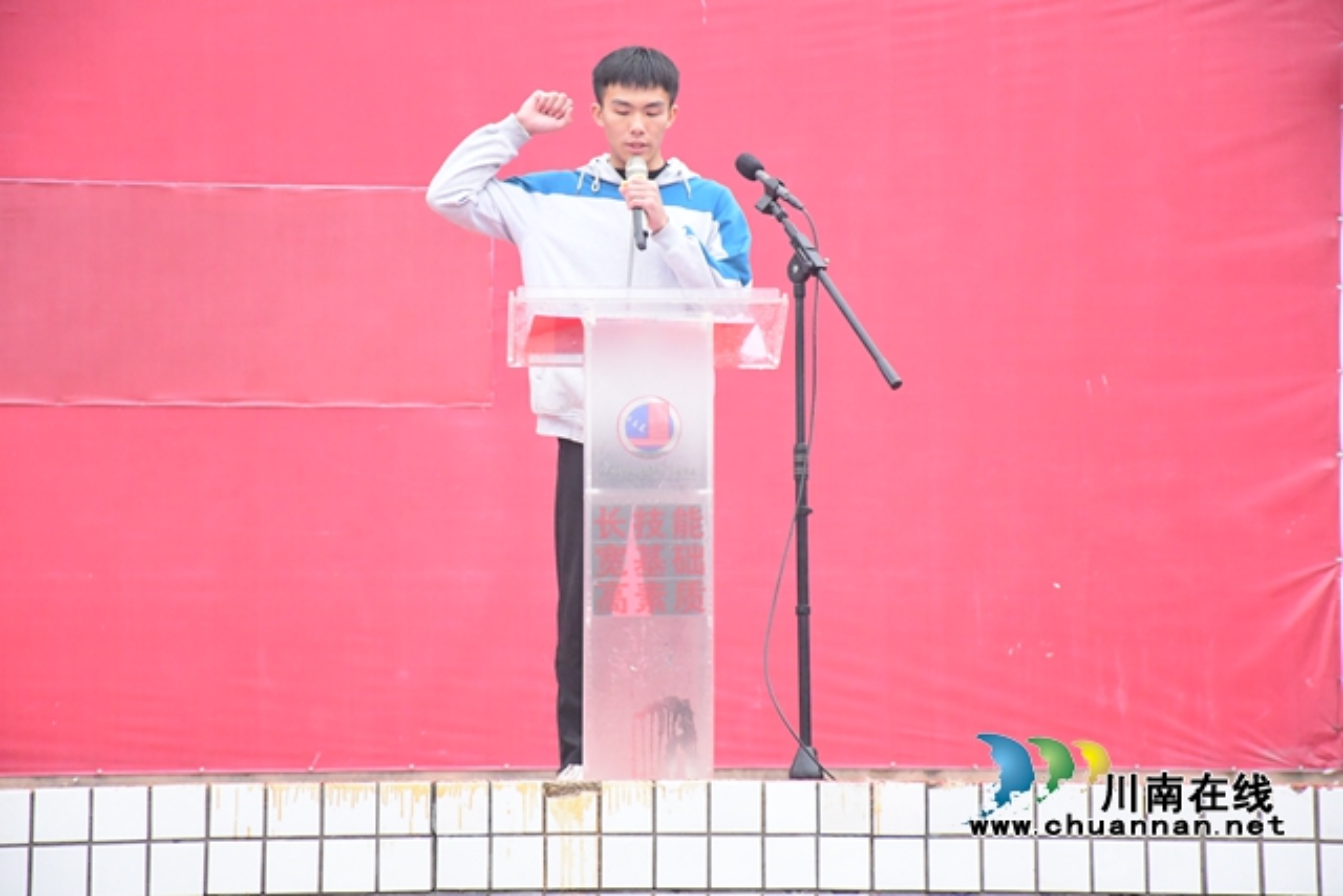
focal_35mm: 150
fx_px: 5597
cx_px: 672
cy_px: 448
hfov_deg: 13.7
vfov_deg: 9.2
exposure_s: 1/200
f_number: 6.3
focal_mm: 100
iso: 5000
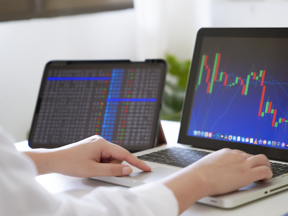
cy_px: 105
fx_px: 815
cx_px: 156
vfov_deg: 15.1
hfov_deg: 20.0
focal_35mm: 98
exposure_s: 1/125
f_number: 2.8
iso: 640
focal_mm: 70
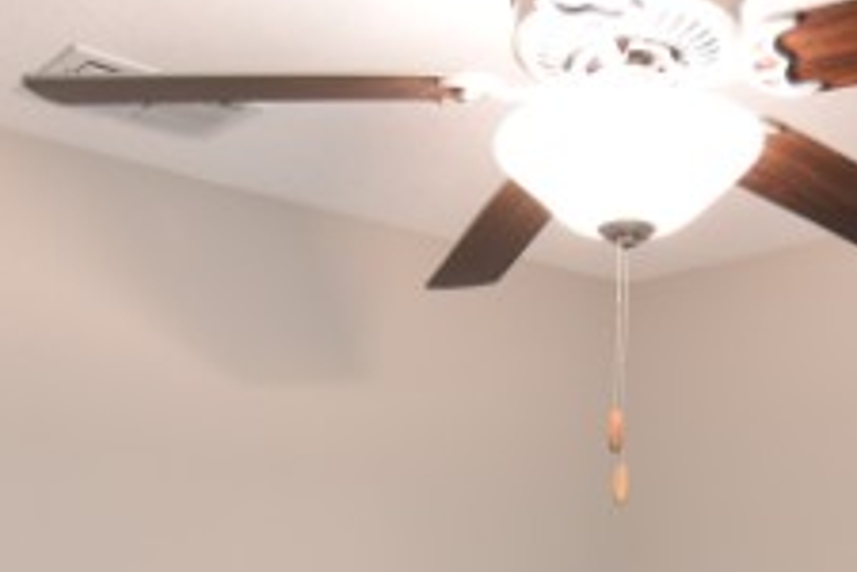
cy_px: 637
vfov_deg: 25.9
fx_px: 1143
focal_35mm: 48
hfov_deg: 40.8
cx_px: 537
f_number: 3.5
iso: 800
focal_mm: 10
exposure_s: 1/30
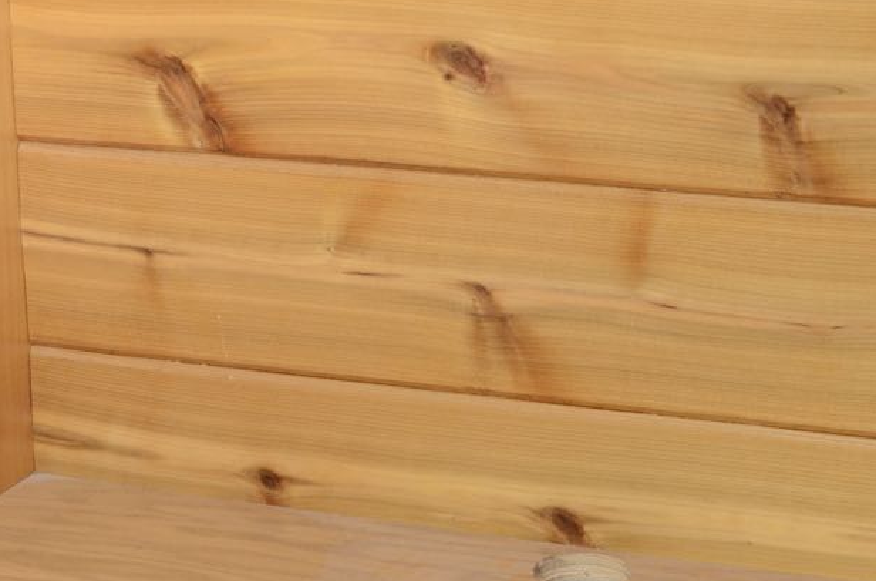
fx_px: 2648
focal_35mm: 109
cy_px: 187
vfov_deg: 12.5
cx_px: 245
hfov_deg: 18.7
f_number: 5.6
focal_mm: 35
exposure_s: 1/125
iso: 400
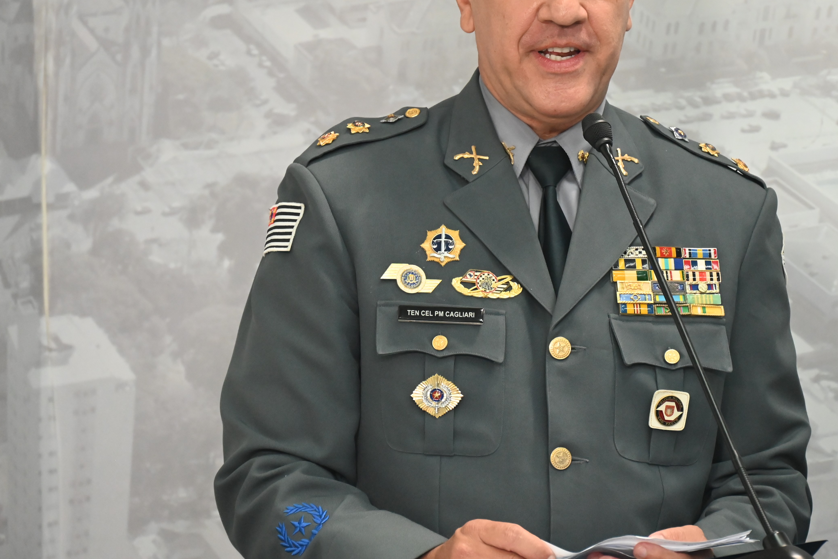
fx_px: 6776
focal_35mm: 291
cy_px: 202
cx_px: 550
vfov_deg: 4.7
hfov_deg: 7.1
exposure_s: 1/160
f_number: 6.3
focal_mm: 200
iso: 3200
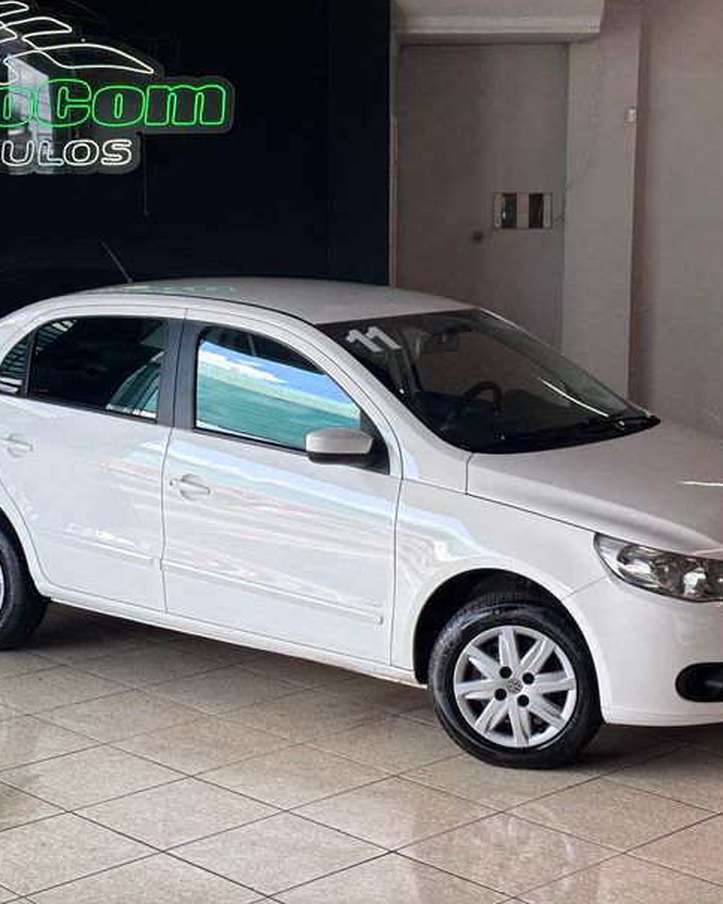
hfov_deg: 22.5
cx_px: 393
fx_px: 1819
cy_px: 451
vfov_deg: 27.9
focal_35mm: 68
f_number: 1.6
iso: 25
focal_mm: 5.96
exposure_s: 1/120
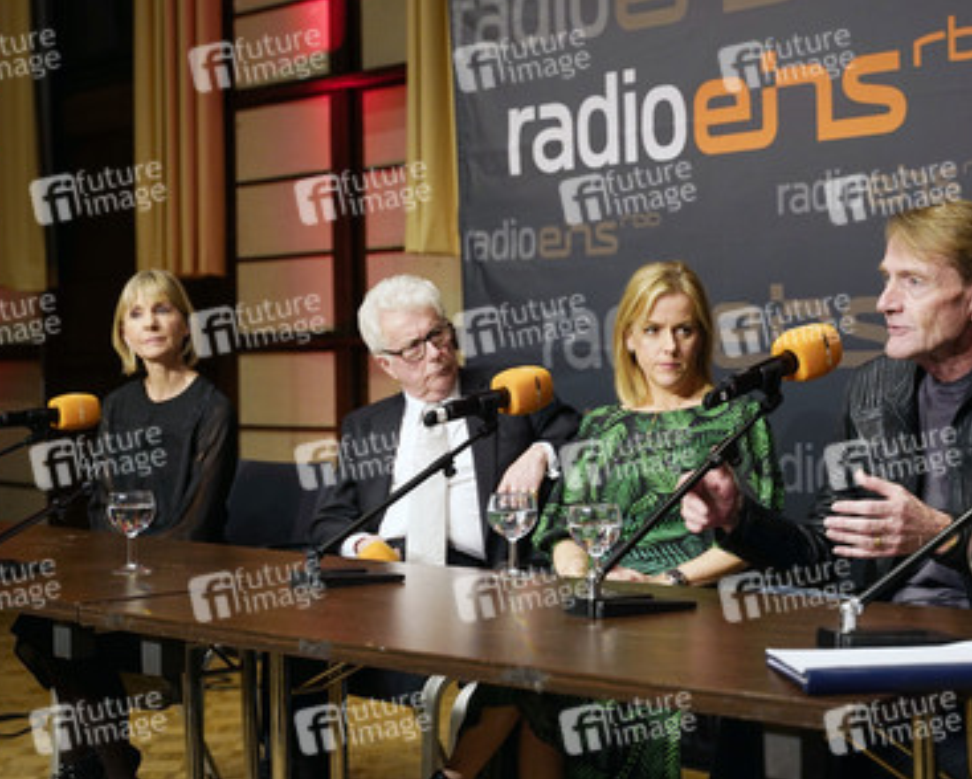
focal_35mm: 61
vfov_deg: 25.0
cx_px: 558
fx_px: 1756
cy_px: 392
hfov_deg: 30.9
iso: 1600
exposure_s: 1/100
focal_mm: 53
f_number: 3.5
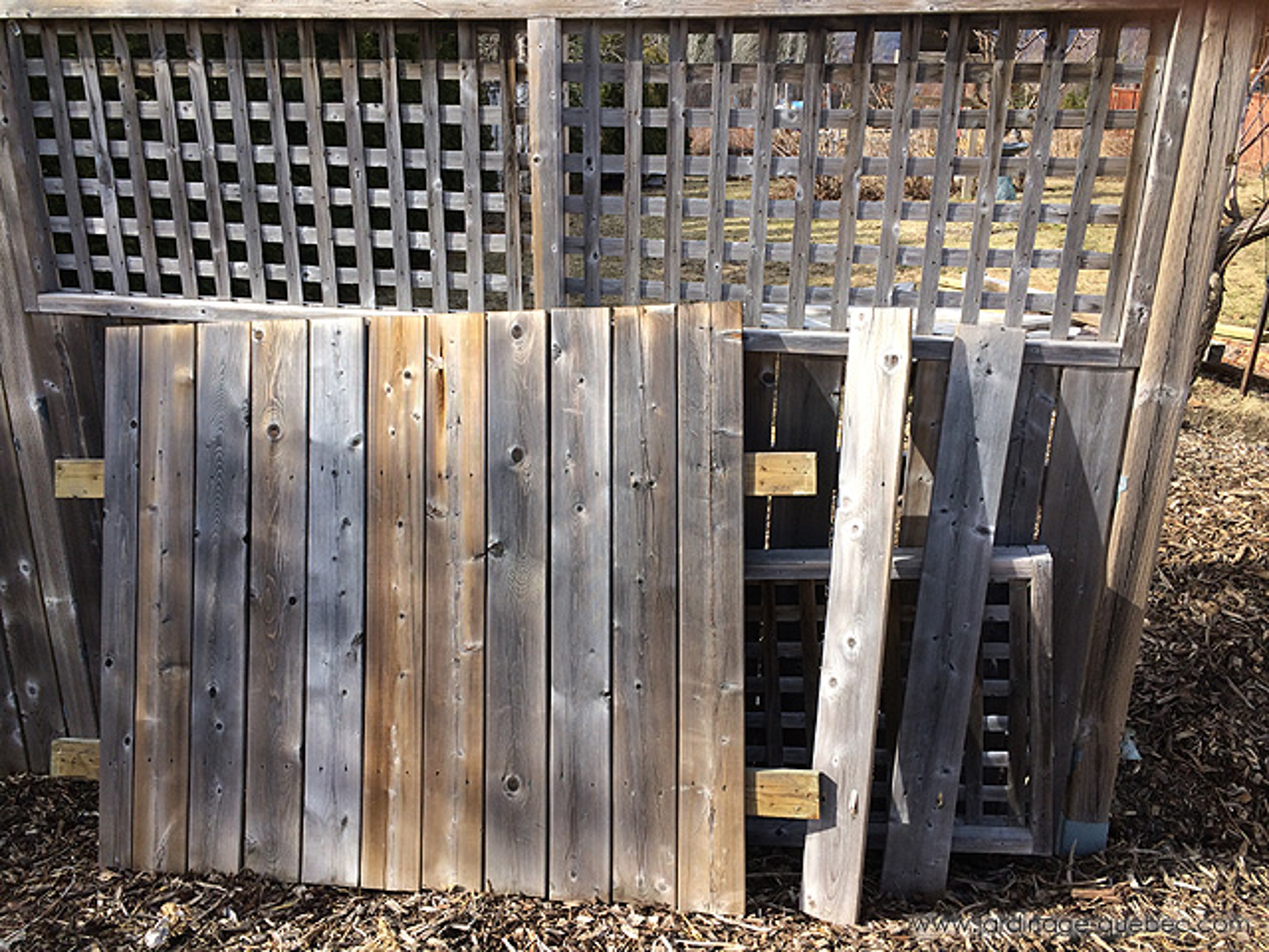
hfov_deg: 60.0
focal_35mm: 30
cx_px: 634
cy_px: 476
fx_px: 1100
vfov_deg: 46.8
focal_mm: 4.12
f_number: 2.2
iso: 32
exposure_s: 1/873
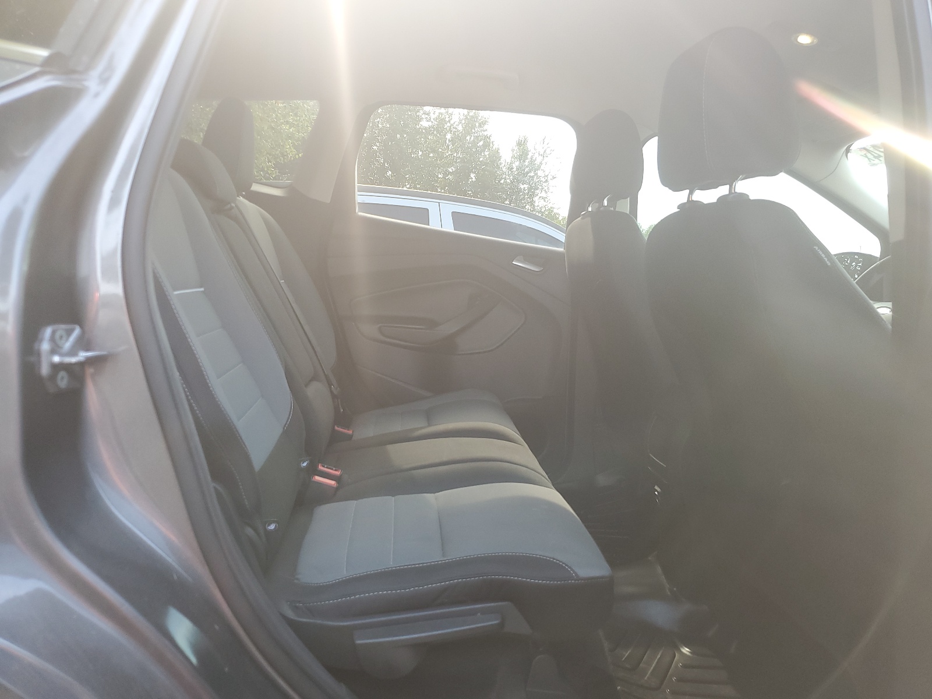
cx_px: 466
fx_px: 700
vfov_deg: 53.1
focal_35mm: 26
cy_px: 350
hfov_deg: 67.3
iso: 61
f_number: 1.5
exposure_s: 1/120
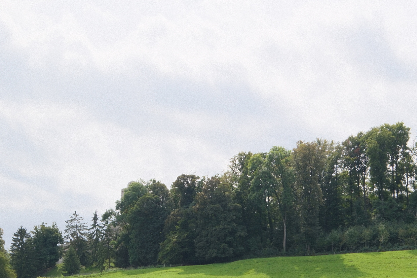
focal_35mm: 73
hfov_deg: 27.7
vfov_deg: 18.4
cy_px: 247
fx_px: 846
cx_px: 236
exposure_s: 1/240
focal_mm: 24
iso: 125
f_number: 5.6
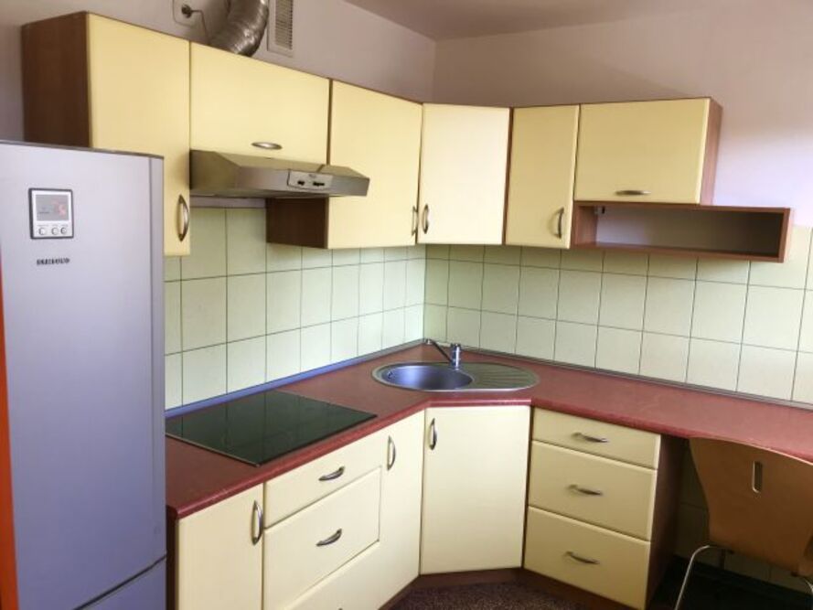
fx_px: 658
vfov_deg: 49.8
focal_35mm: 28
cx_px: 406
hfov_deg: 63.4
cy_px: 305
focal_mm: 3.99
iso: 40
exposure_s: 1/100
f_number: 1.8
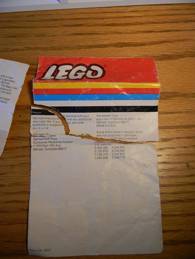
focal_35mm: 28
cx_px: 98
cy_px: 130
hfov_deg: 49.7
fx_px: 210
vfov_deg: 63.4
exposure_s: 1/31.7
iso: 80
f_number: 3.5
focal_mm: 5
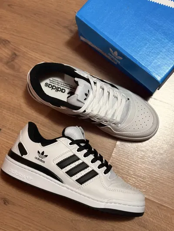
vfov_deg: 36.8
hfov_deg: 28.0
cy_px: 116
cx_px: 87
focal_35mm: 52
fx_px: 348
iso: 320
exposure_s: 1/25
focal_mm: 5.96
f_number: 1.6
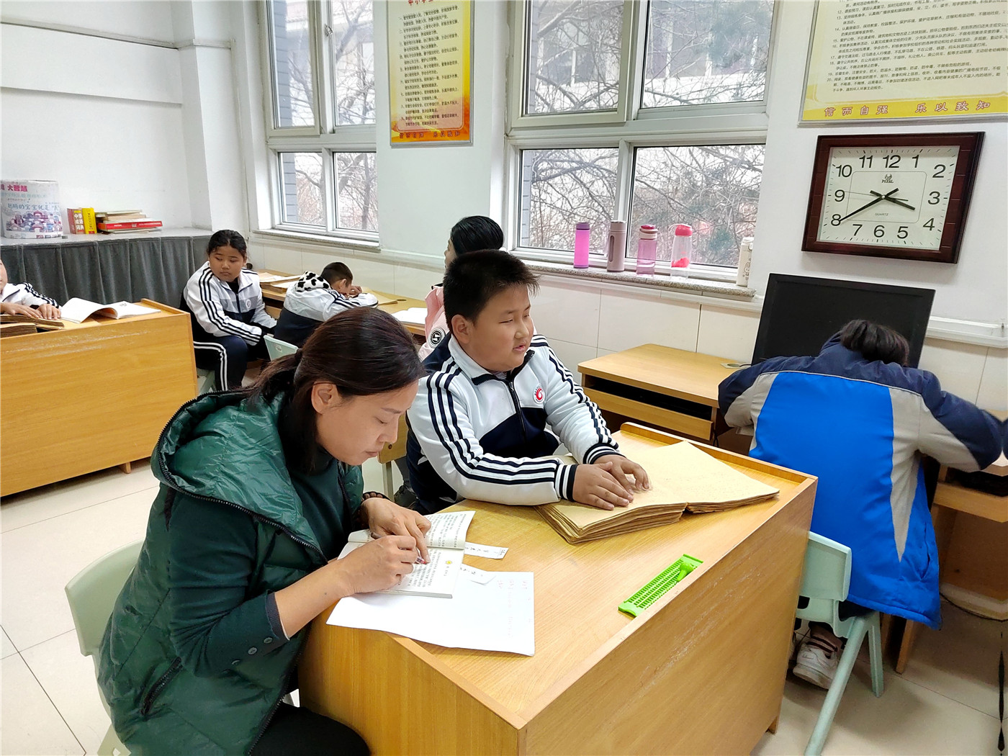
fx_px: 670
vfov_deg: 58.9
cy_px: 378
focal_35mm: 23
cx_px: 504
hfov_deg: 73.9
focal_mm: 5.52
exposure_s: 1/50
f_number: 1.9
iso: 1481
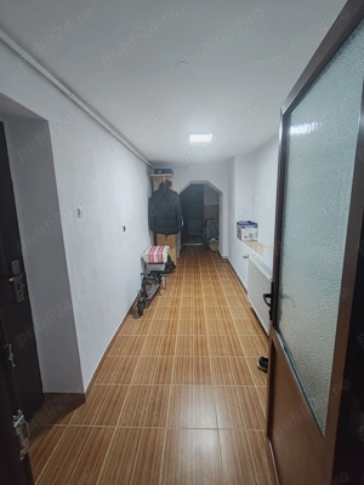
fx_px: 224
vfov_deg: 94.5
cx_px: 182
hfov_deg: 78.1
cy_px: 242
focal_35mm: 16
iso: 160
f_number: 2.2
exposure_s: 1/33
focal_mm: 1.96
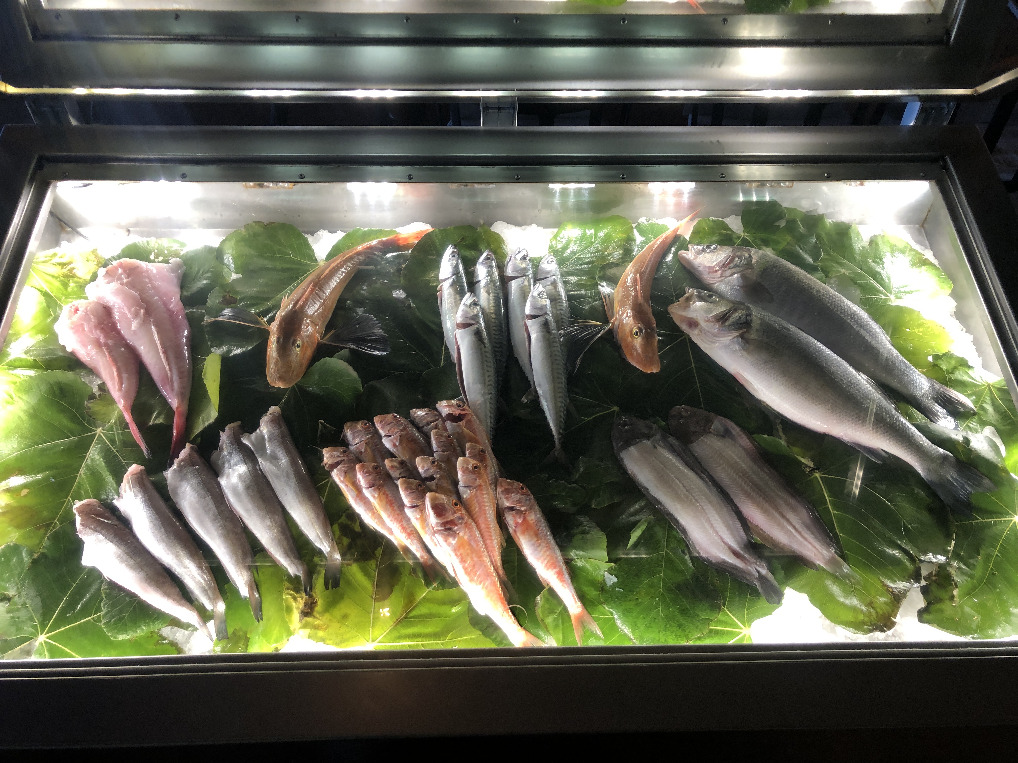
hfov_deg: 63.4
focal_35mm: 28
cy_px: 382
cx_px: 509
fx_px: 823
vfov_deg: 49.7
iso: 40
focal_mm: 4
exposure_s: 1/33
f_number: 1.8
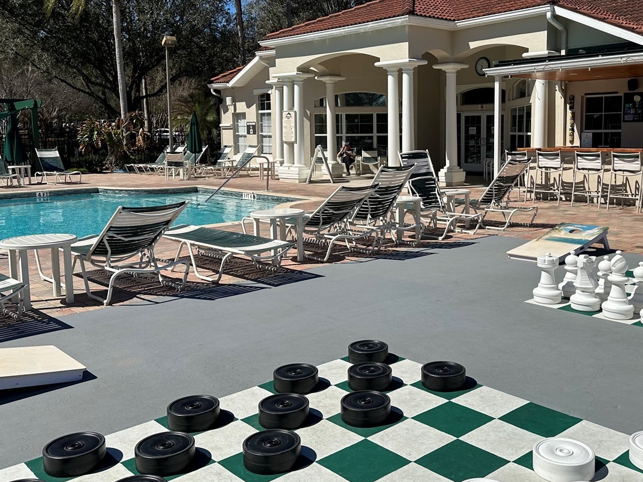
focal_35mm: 36
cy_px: 194
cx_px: 384
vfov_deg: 39.5
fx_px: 669
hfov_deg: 51.0
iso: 80
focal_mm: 6.86
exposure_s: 1/8929
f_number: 1.78
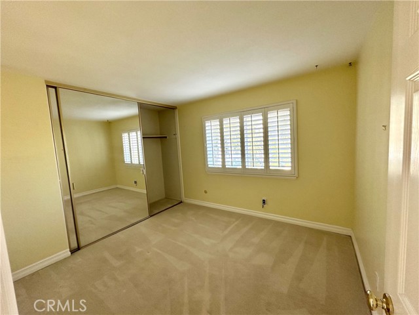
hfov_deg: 102.1
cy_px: 158
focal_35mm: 14
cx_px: 210
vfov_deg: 85.7
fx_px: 169
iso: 250
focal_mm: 2.22
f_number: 2.2
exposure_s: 1/99
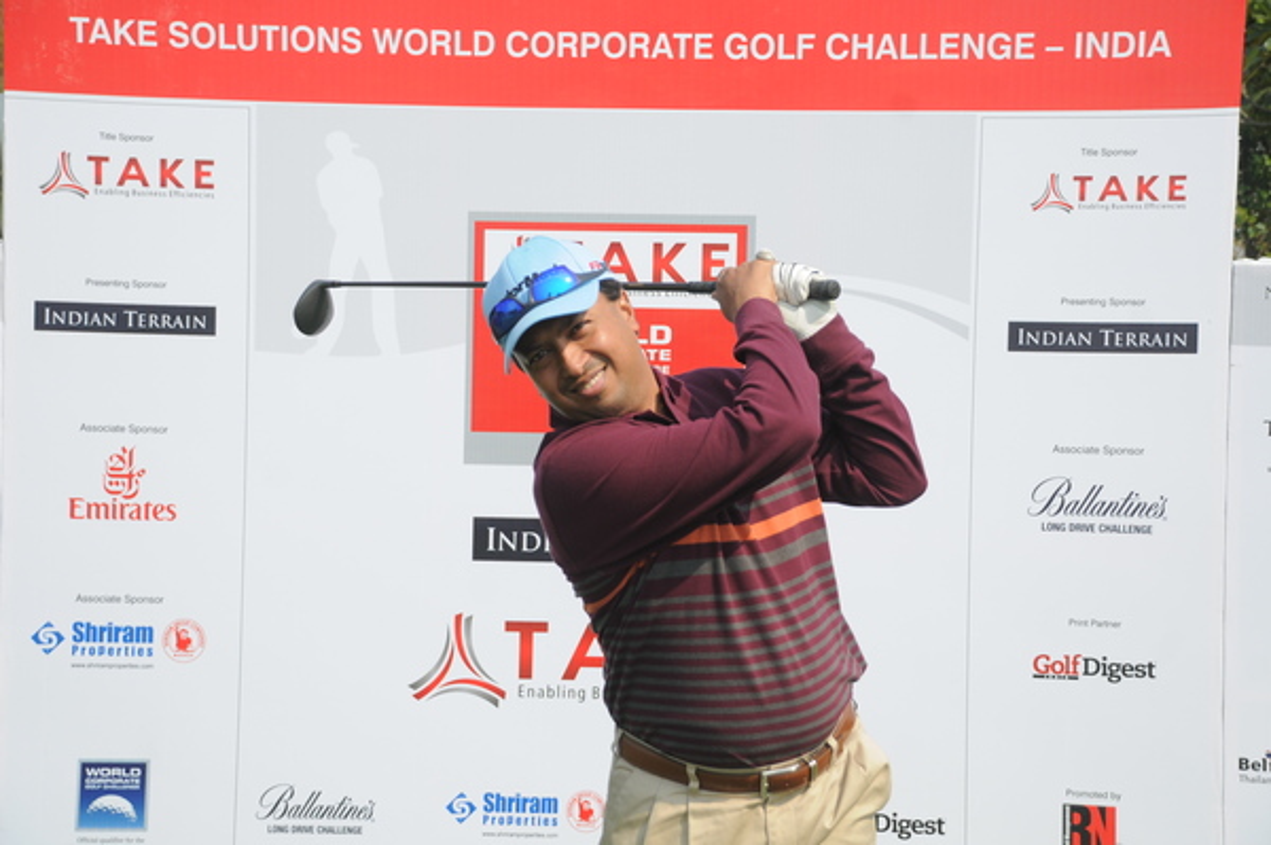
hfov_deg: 28.1
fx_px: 2540
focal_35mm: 72
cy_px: 422
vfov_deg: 18.9
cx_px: 636
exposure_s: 1/800
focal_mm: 48
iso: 200
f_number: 4.8
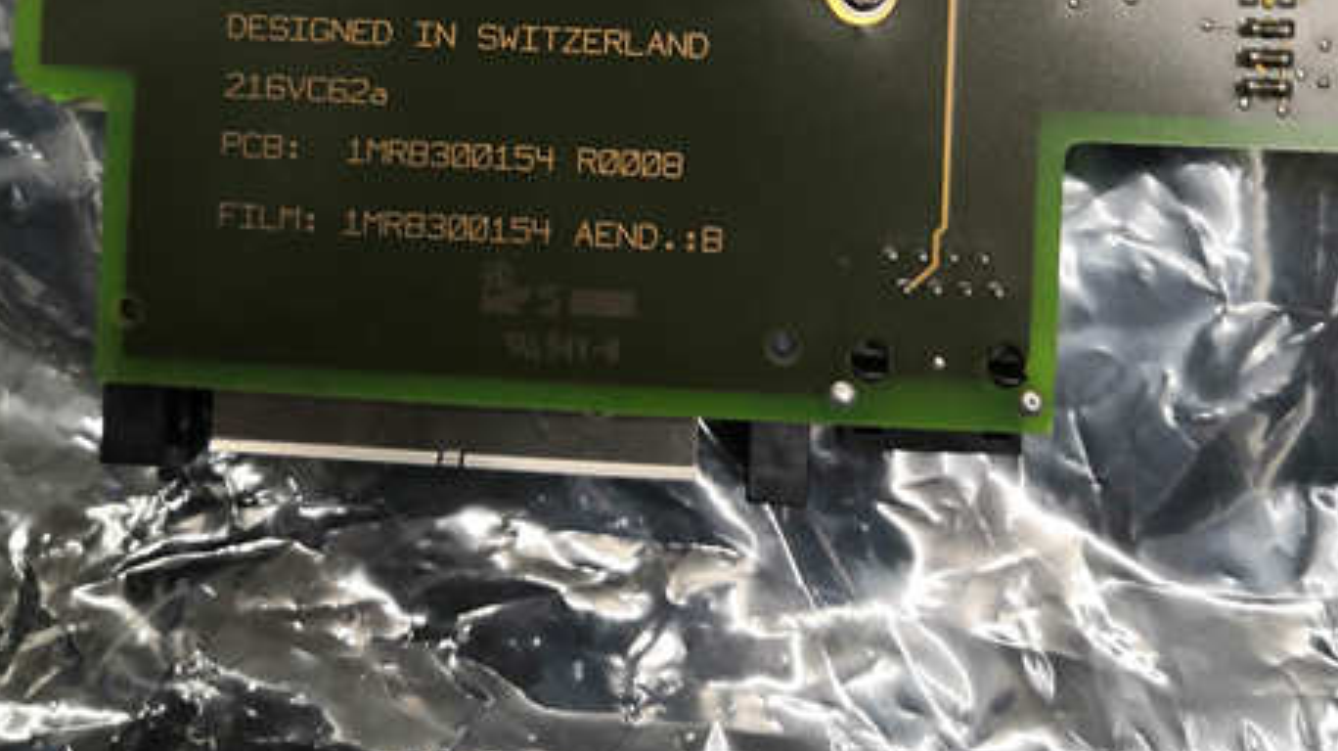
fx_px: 1525
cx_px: 648
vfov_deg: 25.7
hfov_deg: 47.4
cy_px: -62
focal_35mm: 43
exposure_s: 1/25
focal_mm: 3.95
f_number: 1.8
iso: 400
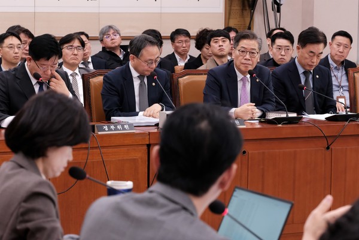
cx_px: 180
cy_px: 120
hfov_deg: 15.2
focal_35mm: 135
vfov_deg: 10.2
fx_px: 1346
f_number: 6.4
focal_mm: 90
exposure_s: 1/125
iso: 5000
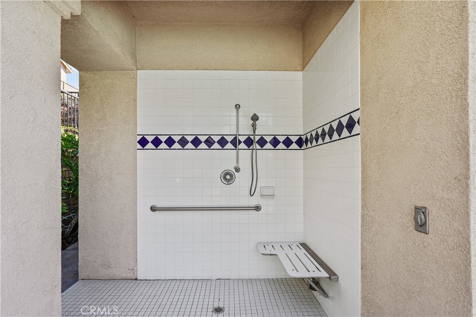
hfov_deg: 95.0
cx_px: 238
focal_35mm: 16
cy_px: 158
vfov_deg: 72.1
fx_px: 218
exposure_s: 1/125
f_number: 4.5
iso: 100
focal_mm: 16.5
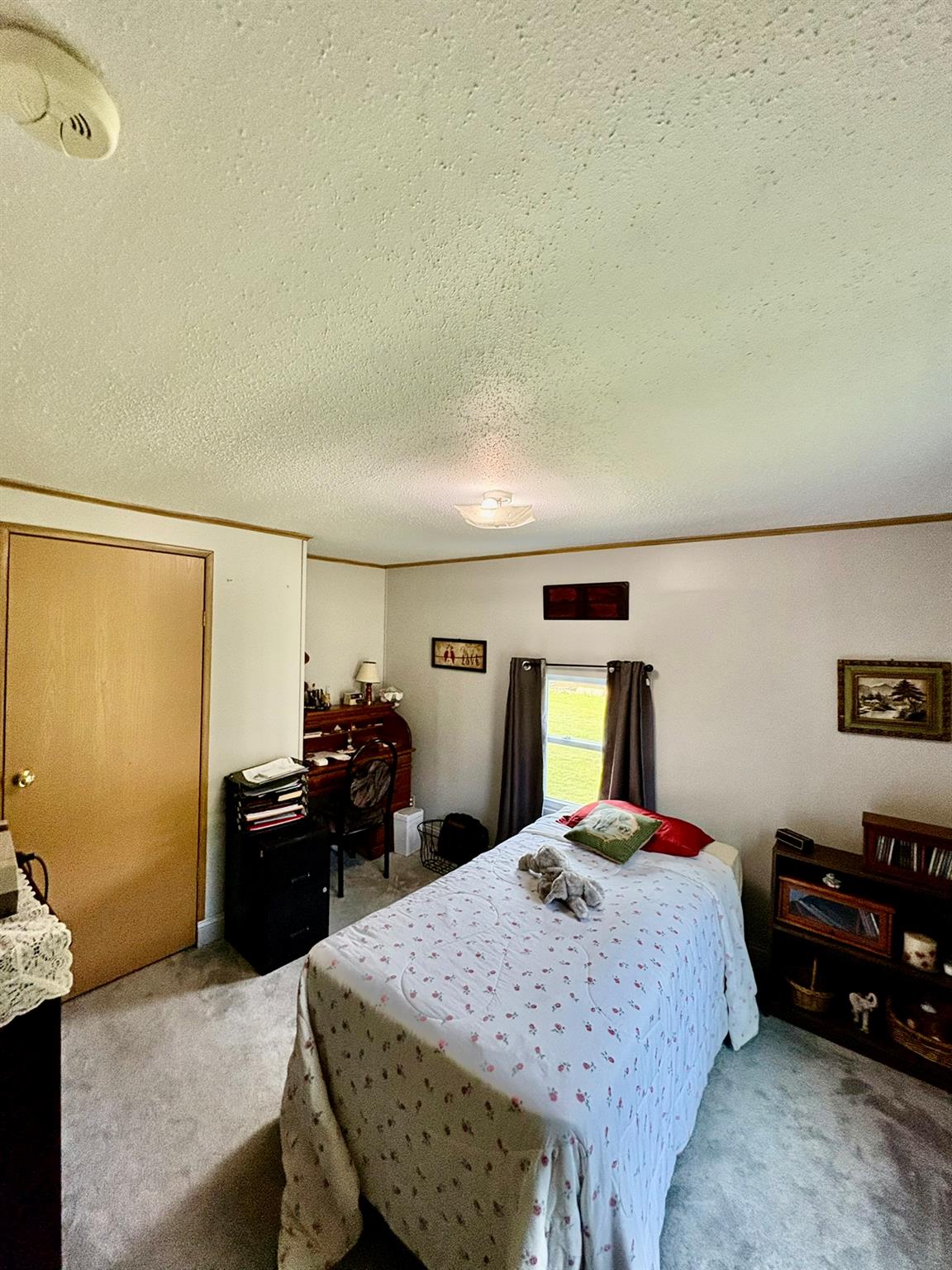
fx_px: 513
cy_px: 635
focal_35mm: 14
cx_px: 476
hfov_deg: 85.7
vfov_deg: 102.1
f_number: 2.2
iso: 200
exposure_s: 1/99
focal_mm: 2.22
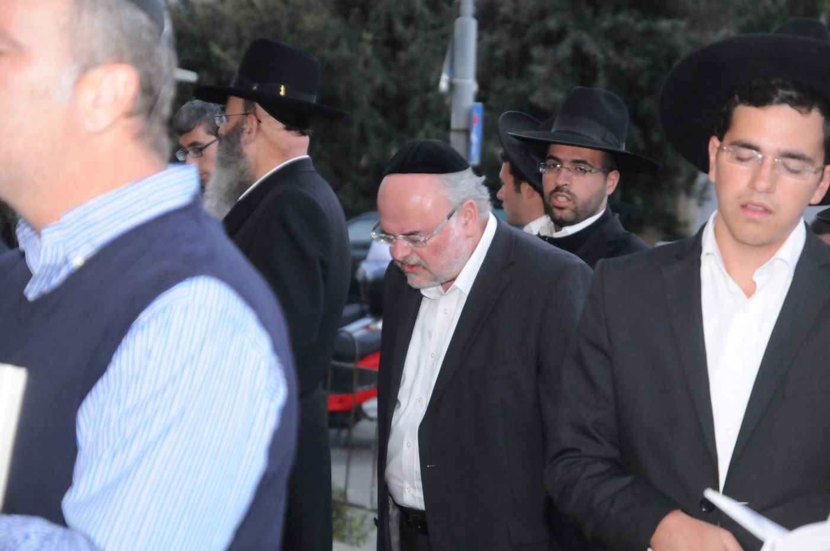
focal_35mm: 105
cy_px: 276
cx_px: 415
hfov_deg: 19.5
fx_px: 2417
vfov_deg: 13.0
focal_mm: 70
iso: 1600
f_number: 4.5
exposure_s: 1/125
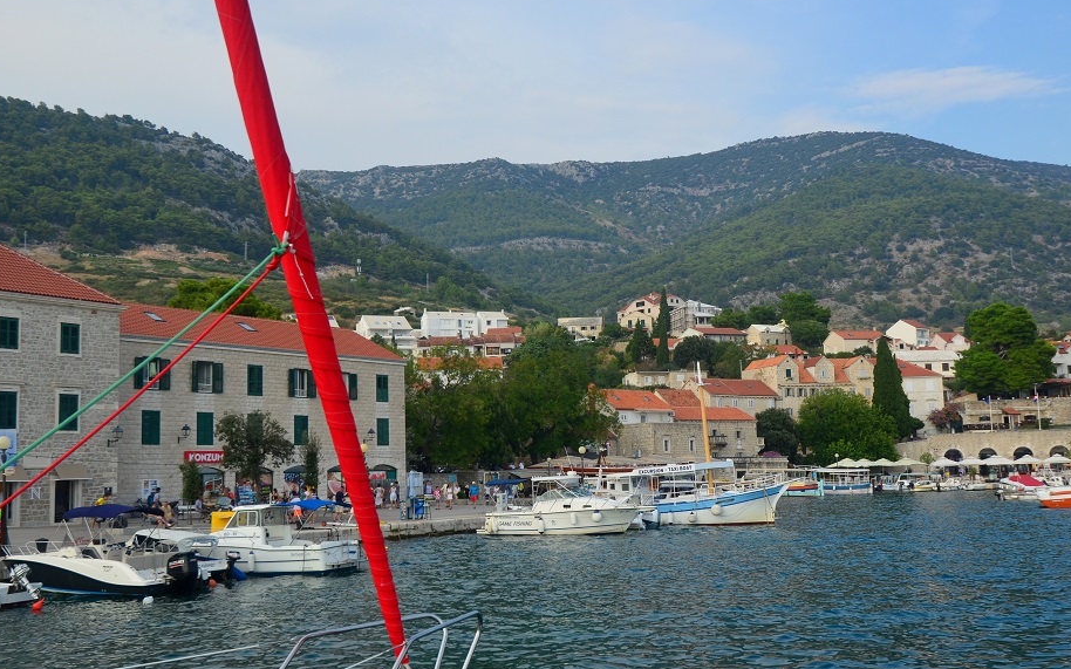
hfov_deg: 49.3
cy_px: 332
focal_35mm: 40
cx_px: 535
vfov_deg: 32.0
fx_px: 1167
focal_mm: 24
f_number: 5.6
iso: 400
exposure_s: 1/1000
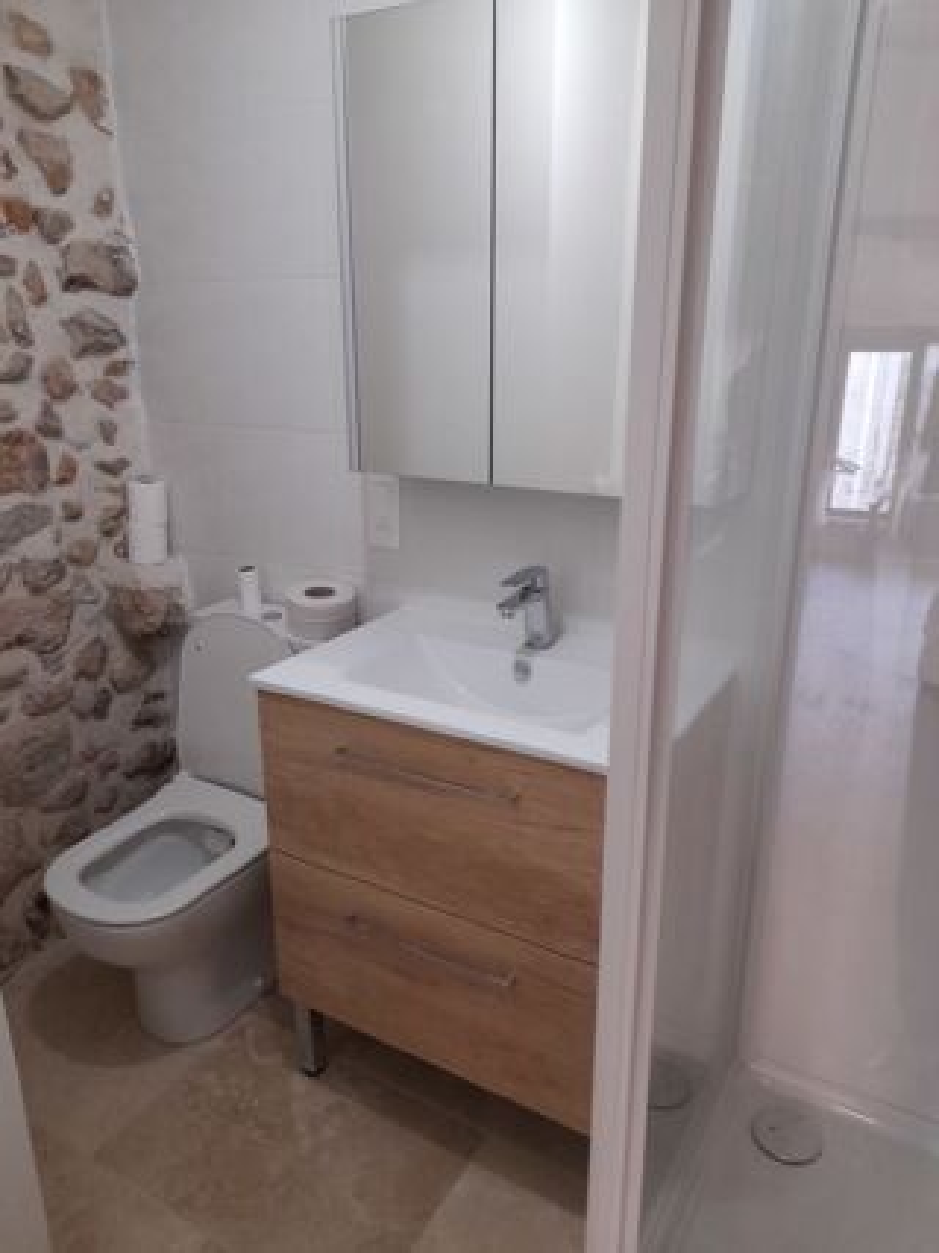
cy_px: 626
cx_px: 470
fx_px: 905
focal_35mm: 25
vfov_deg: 69.4
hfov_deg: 54.9
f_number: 2
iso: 250
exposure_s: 1/50
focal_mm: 4.6
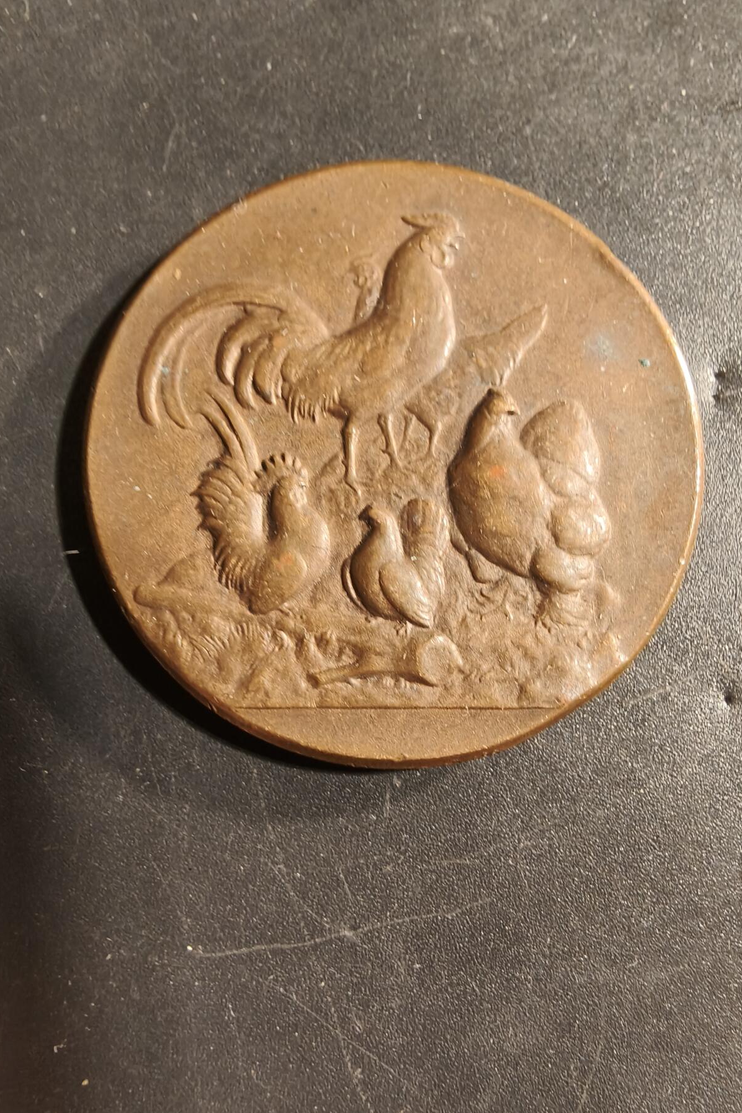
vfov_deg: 73.7
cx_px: 382
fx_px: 742
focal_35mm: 24
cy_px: 557
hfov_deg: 53.1
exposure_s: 1/50
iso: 250
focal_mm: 2.32
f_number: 2
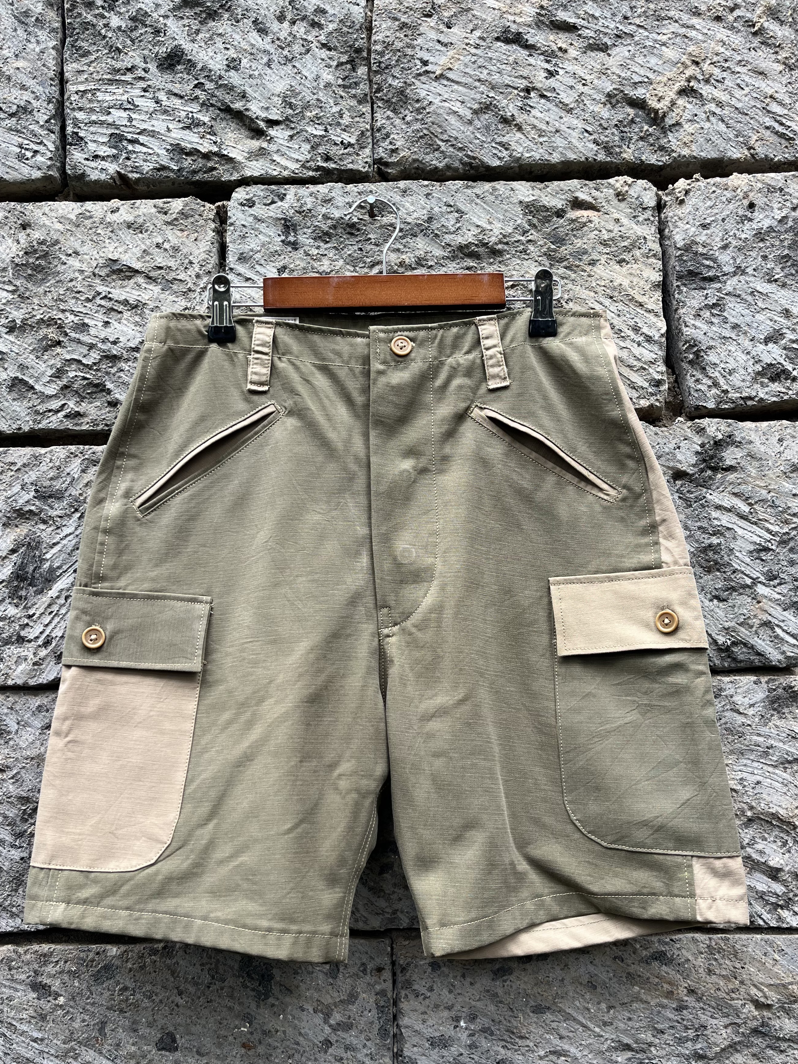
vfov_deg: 60.0
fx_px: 922
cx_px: 389
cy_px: 546
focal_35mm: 30
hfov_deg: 46.8
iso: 40
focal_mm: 5.1
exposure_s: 1/273
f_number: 1.6
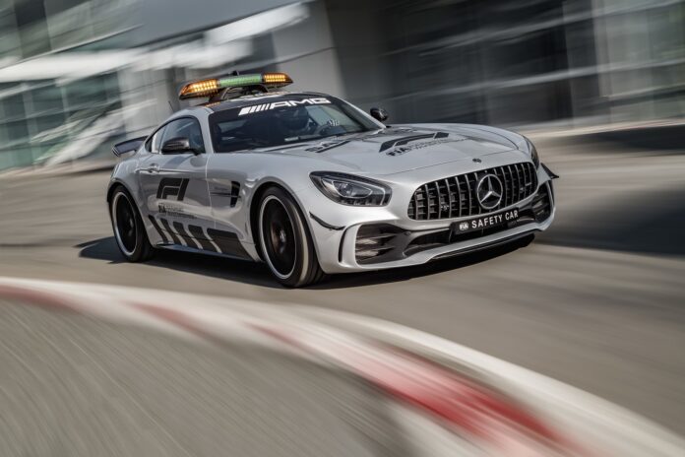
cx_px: 342
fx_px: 913
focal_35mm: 48
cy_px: 228
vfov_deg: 28.1
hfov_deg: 41.1
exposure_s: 5
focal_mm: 48
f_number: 11
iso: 31
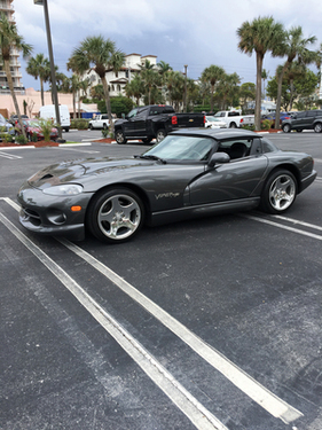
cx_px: 161
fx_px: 360
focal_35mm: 29
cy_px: 215
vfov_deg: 61.7
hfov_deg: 48.2
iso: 25
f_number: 2.2
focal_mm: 4.15
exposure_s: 1/750
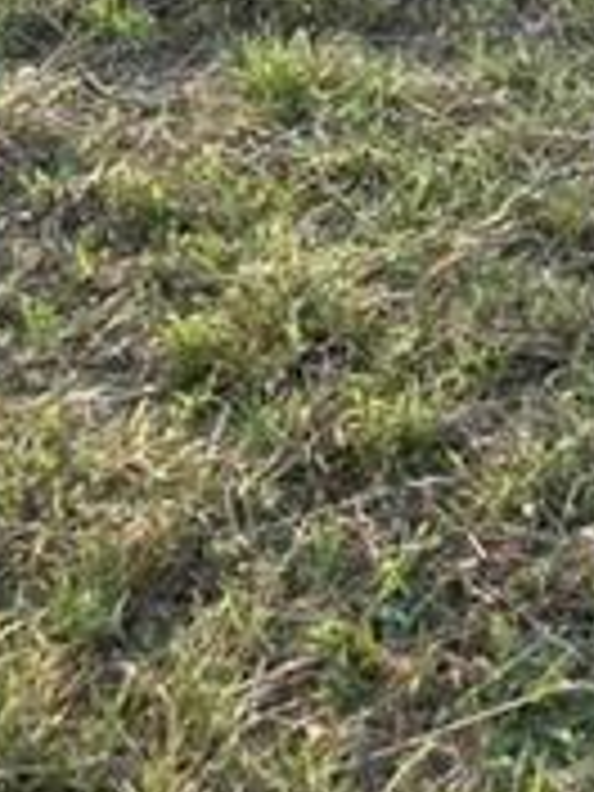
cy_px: -540
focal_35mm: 122
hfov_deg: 11.4
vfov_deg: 14.6
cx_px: 1012
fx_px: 2791
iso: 20
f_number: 1.8
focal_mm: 3.99
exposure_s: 1/437
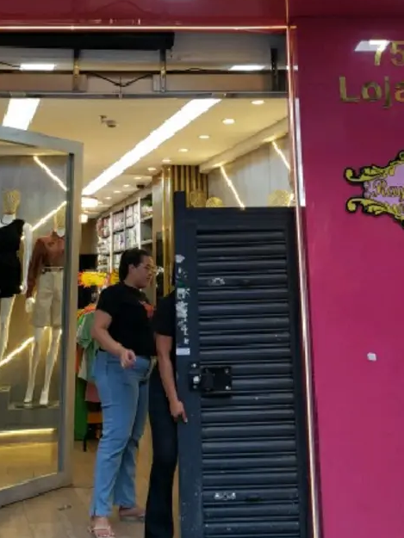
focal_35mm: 48
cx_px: 161
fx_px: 747
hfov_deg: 30.2
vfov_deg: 38.3
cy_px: 115
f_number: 2.4
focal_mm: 4.3
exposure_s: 1/60.2
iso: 50
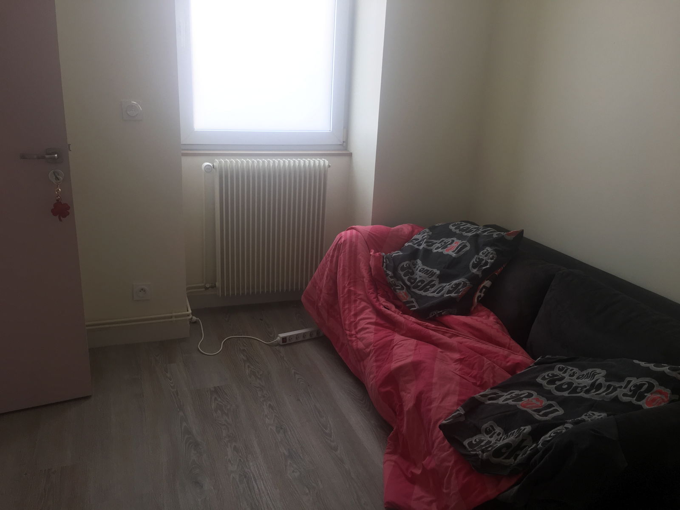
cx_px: 340
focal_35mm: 29
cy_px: 255
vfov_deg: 48.2
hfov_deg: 61.7
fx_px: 570
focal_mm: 4.15
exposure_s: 1/50
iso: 32
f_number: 2.2
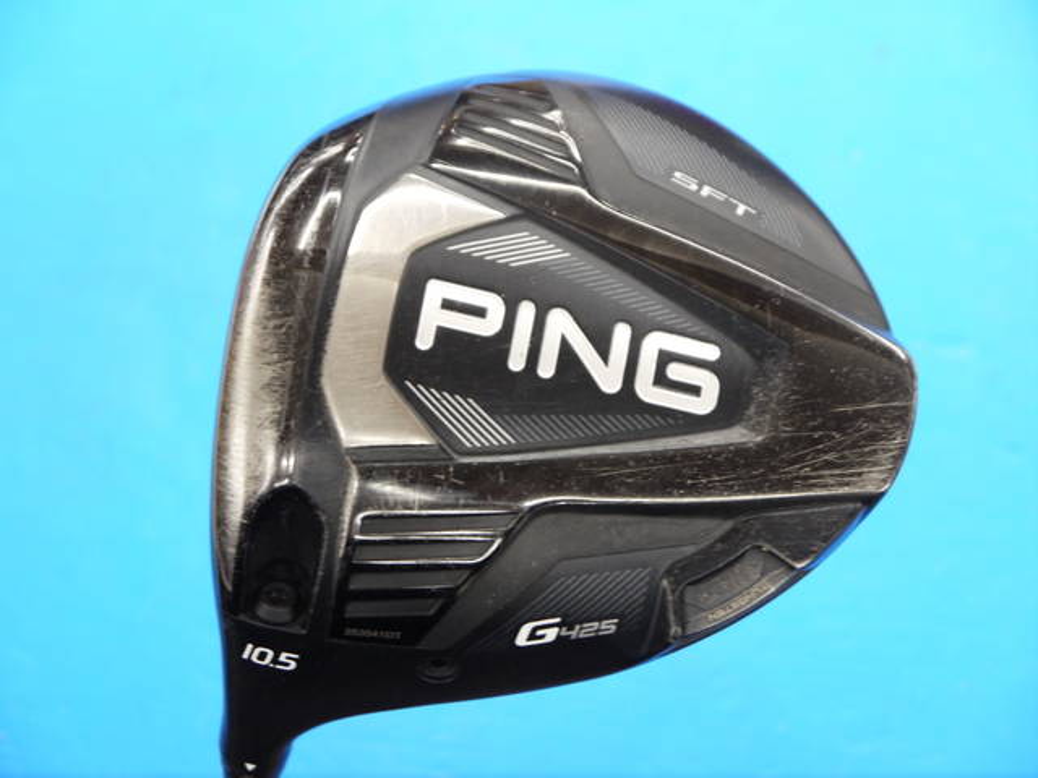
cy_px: 389
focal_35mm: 84
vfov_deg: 17.6
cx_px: 519
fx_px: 2519
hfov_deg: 23.3
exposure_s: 1/60
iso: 800
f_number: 5.6
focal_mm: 42
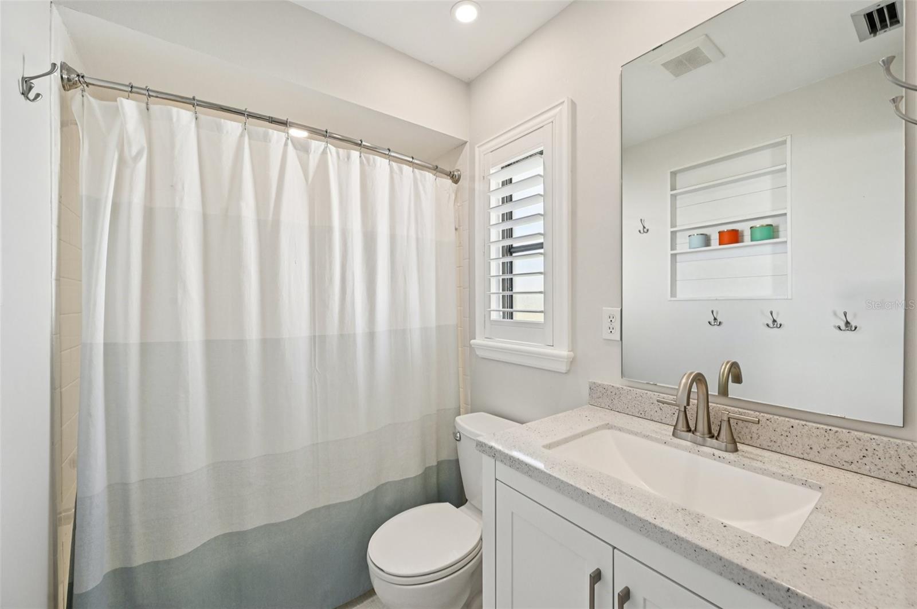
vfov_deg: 81.1
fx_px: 356
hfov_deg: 104.3
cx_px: 458
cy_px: 304
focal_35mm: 14
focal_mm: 14
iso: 400
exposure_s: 1/125
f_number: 8
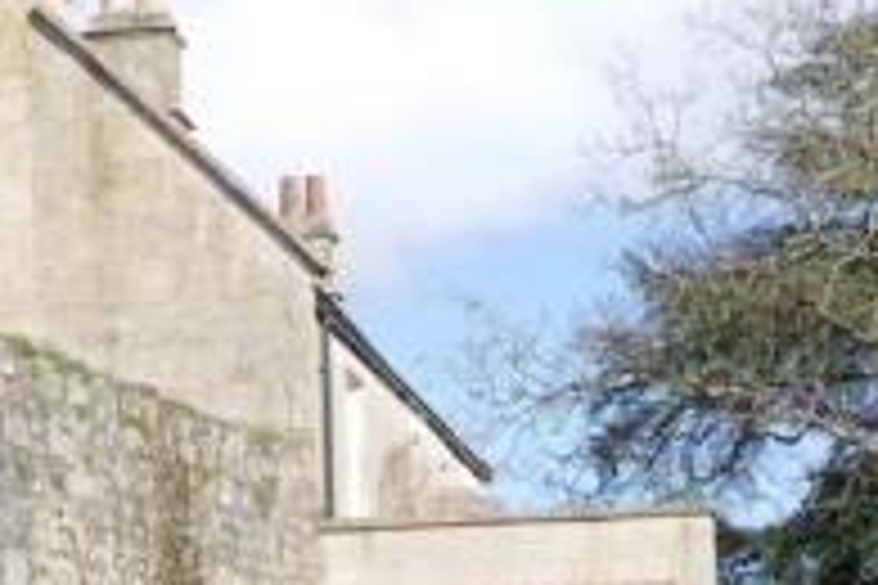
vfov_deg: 14.9
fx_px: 2049
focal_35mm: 84
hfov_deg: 24.2
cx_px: 425
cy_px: 925
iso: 125
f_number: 8
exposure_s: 1/160
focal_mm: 9.1
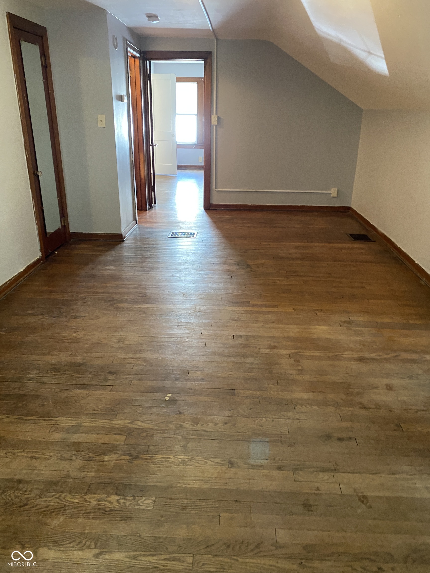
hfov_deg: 53.1
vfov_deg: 67.3
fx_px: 431
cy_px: 286
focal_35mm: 26
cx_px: 215
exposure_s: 1/40
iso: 400
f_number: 1.8
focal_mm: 4.25
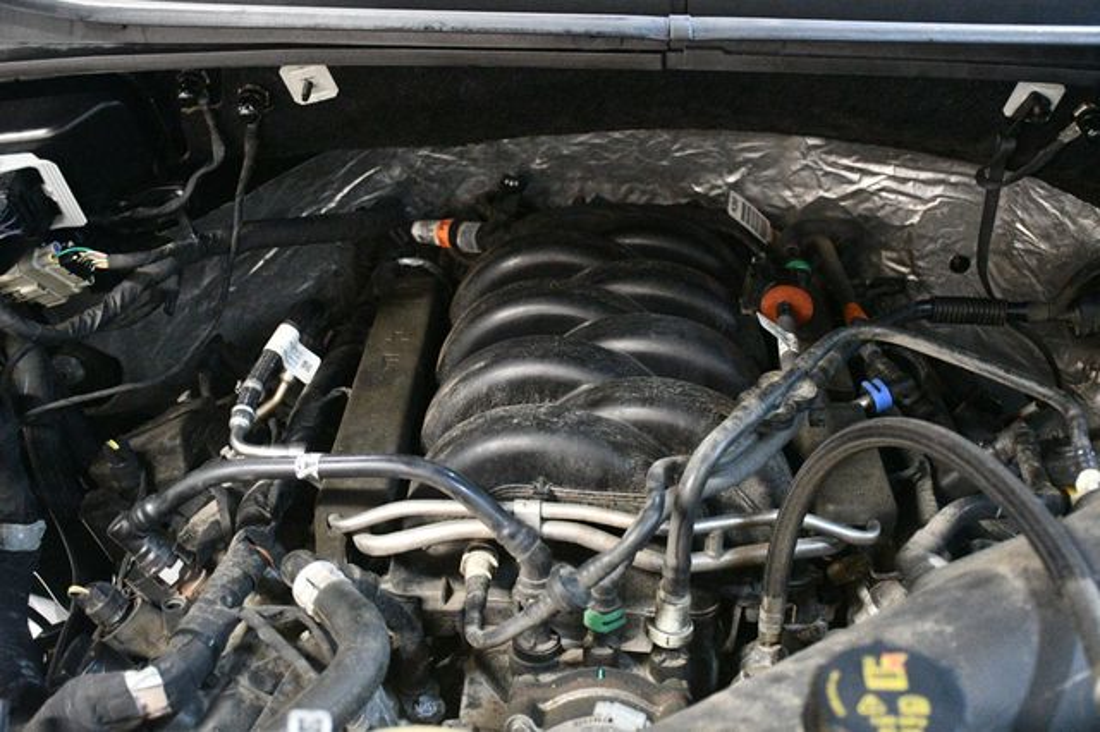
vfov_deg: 28.0
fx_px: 1466
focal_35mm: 48
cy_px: 366
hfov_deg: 41.1
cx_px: 550
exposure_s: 1/60
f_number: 4
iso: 10000
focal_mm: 32
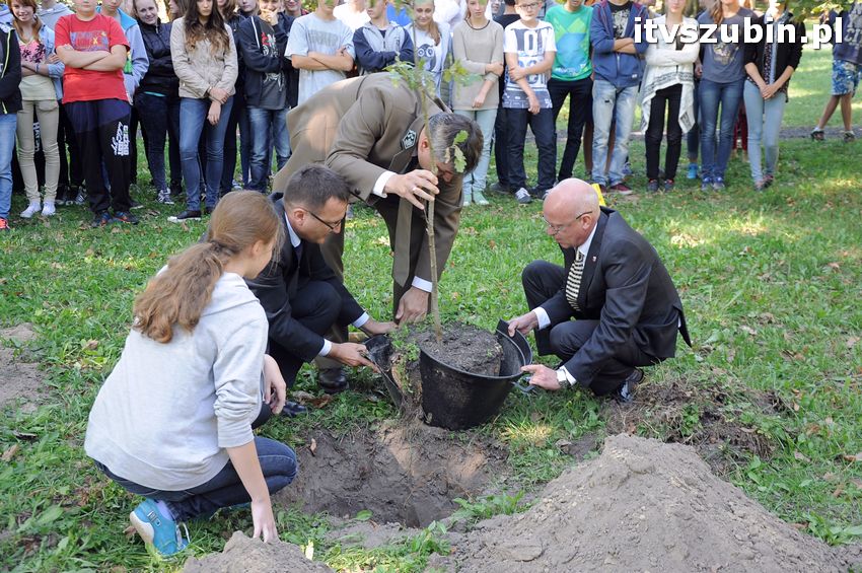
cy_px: 286
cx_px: 431
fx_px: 1148
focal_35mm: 48
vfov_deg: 28.0
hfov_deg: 41.1
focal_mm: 32
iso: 400
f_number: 4.5
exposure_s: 1/80
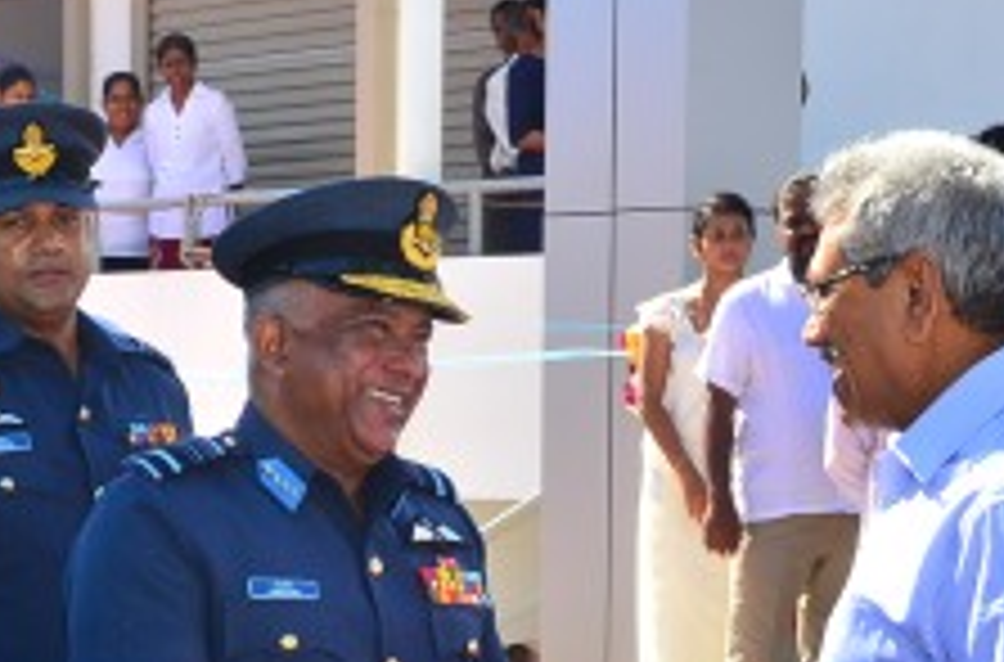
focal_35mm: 125
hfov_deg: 16.2
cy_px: 615
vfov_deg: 10.8
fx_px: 3484
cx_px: 131
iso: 200
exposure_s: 1/200
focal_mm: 31
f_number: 9
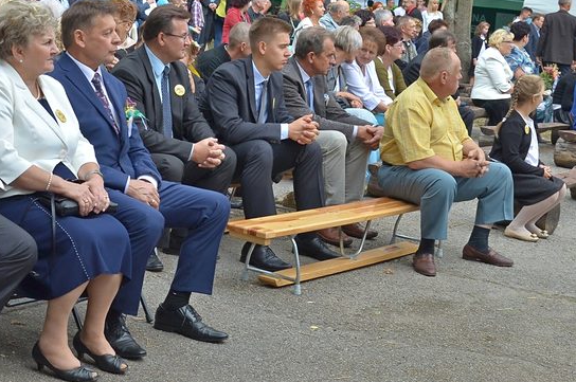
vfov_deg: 15.2
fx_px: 1422
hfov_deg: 22.9
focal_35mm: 89
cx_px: 291
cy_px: 86
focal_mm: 38
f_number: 7.1
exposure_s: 1/200
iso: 500
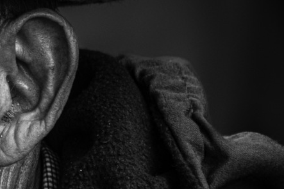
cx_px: -180
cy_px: 160
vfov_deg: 1.6
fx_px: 6726
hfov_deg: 2.4
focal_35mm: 853
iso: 640
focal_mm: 210
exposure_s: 1/250
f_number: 5.6
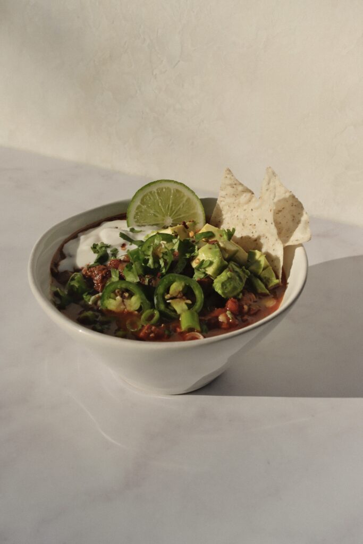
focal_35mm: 35
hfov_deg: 37.9
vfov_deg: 54.4
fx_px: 529
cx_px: 182
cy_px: 272
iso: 500
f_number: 8
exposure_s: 1/1800
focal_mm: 23
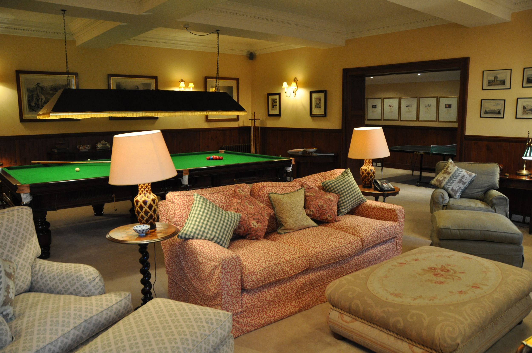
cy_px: 176
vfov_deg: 47.8
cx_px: 266
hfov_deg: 67.4
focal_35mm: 27
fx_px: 398
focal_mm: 18
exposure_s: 1/40
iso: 800
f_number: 3.5
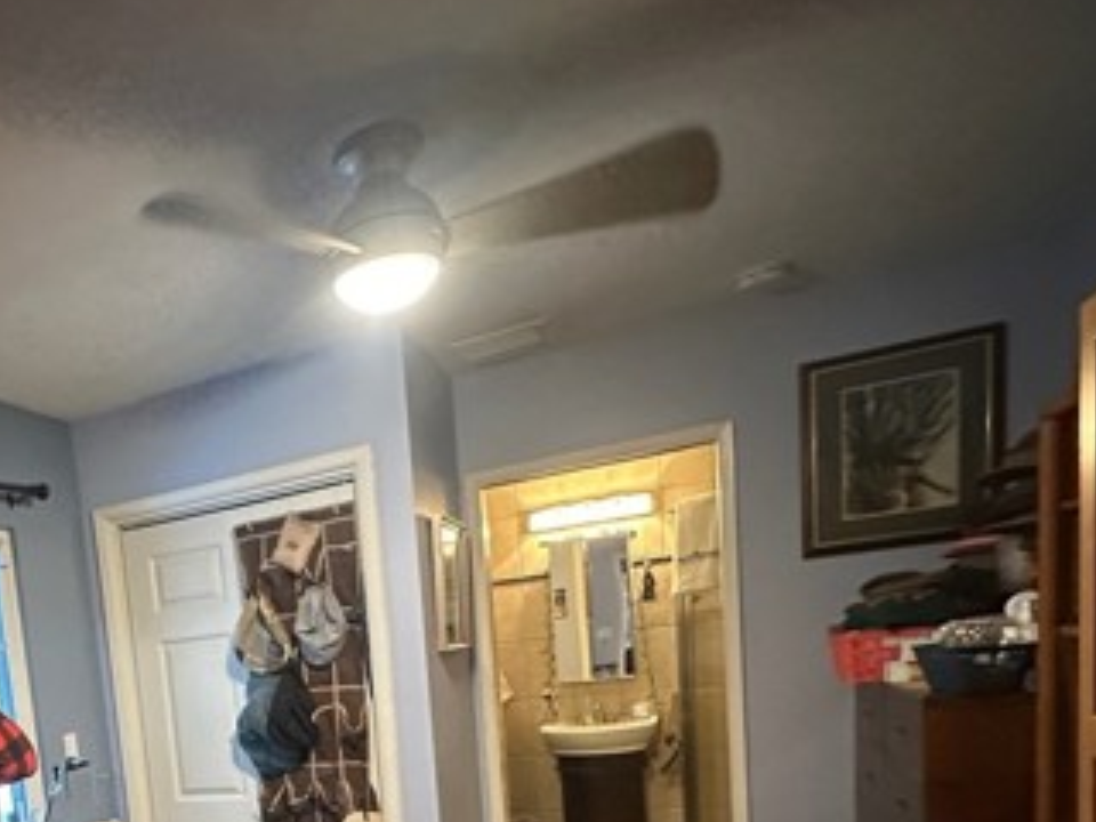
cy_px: 767
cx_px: 151
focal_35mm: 28
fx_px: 887
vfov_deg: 44.4
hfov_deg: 56.5
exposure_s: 1/60
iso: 1000
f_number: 2.2
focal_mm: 2.22
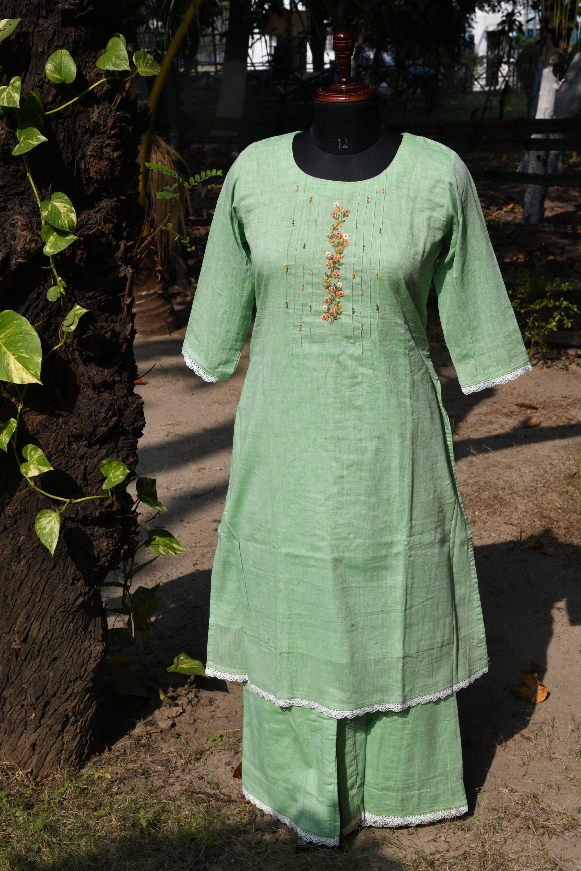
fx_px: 1332
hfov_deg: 24.6
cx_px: 290
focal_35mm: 55
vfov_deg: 36.3
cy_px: 436
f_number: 11
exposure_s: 1/500
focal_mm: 46
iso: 400
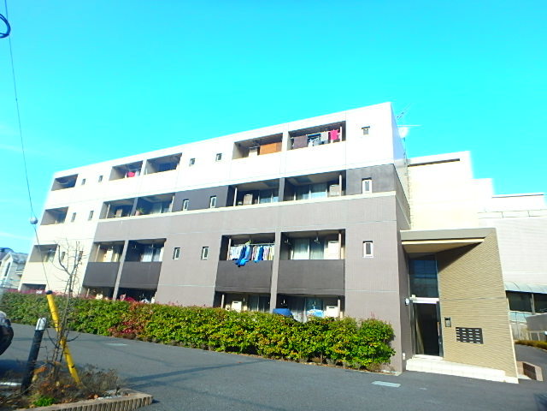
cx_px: 274
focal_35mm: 21
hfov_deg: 79.0
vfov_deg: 63.4
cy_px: 206
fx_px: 332
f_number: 3.5
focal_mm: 3.7
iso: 125
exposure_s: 1/400
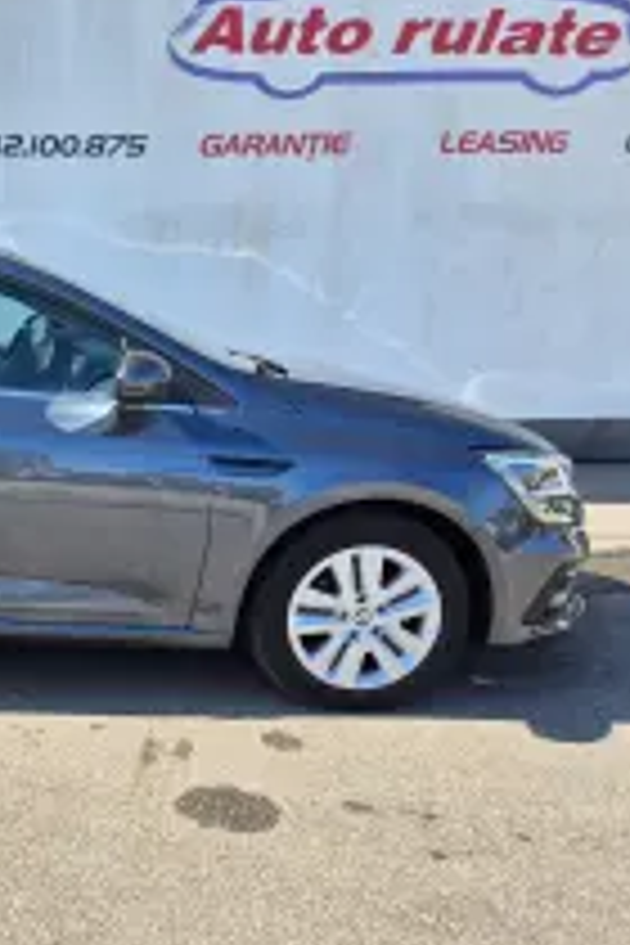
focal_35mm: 41
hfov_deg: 28.7
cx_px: -108
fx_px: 1076
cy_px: 468
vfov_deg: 47.4
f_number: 1.8
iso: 25
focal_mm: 5.4
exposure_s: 1/421
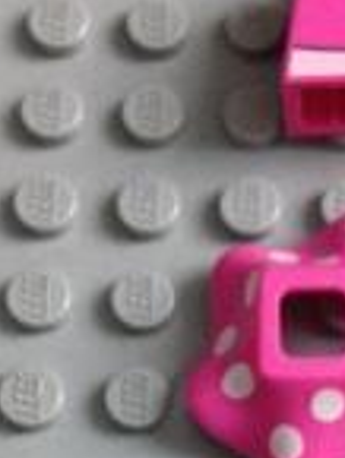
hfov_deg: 14.3
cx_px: 326
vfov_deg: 18.7
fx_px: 1353
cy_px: 474
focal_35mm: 102
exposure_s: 1/20
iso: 250
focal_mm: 4.12
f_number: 2.4
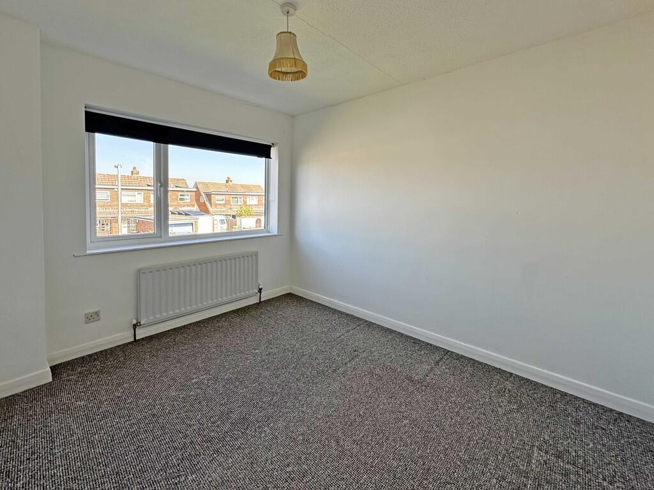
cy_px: 245
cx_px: 327
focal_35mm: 14
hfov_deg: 102.1
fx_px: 265
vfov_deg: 85.7
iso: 40
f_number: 2.2
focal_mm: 2.22
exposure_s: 1/175
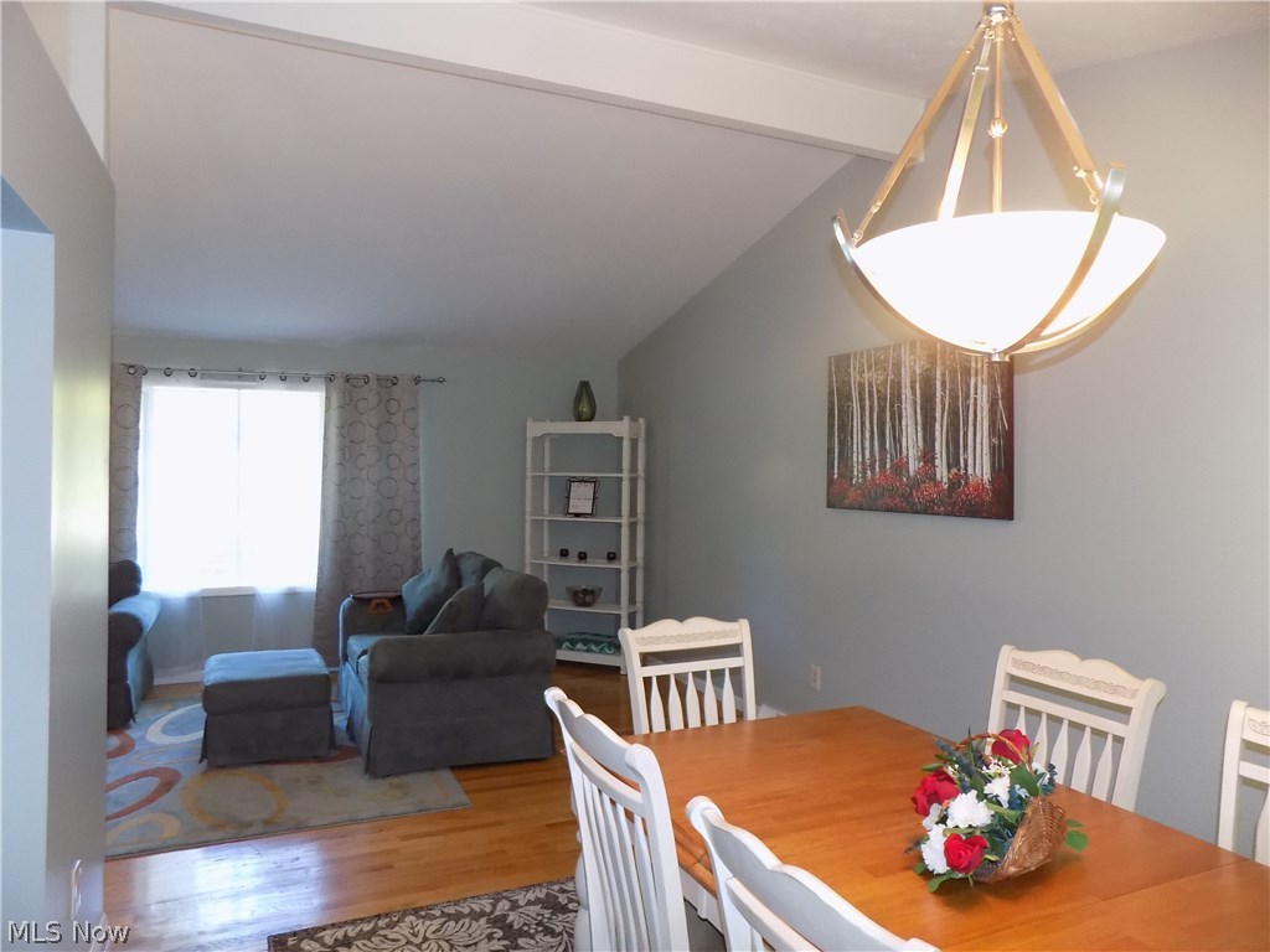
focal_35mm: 23
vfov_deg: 58.9
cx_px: 635
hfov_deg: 73.9
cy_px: 476
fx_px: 844
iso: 360
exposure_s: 1/30
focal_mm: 4
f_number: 3.1
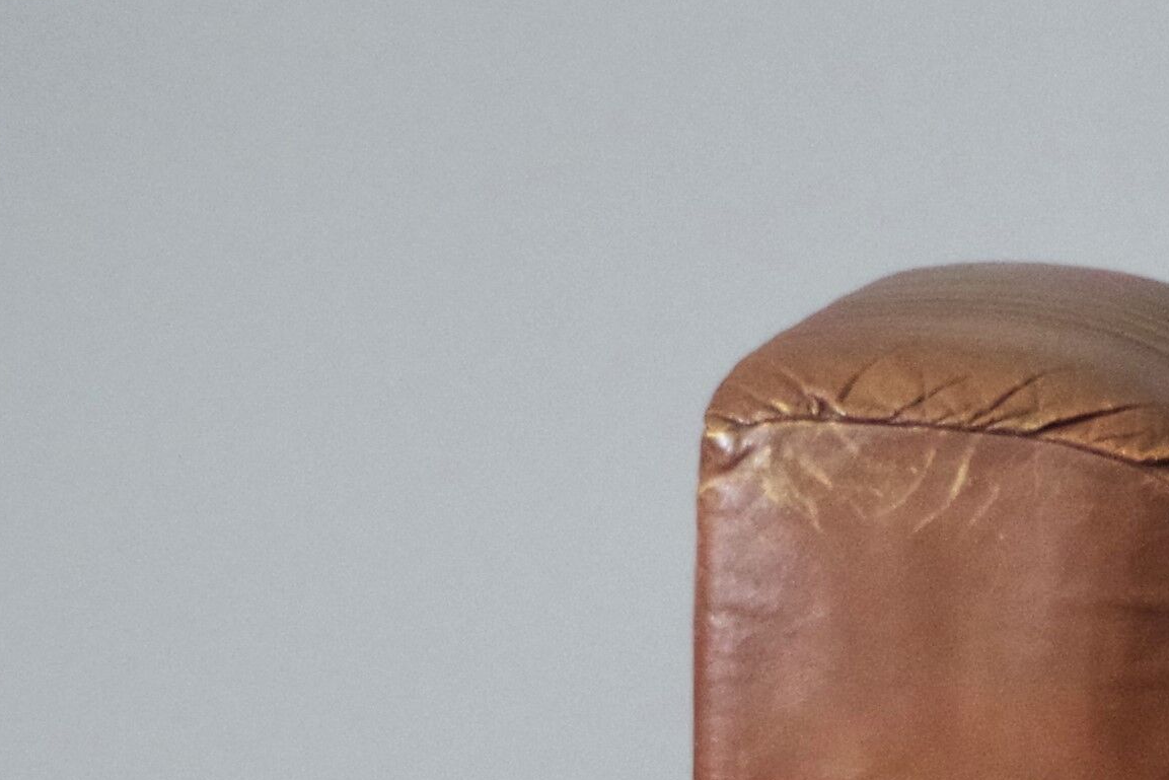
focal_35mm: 167
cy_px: 1505
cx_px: 1857
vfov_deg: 7.9
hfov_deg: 11.7
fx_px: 5423
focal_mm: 24.38
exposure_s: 1/60
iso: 1600
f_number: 4
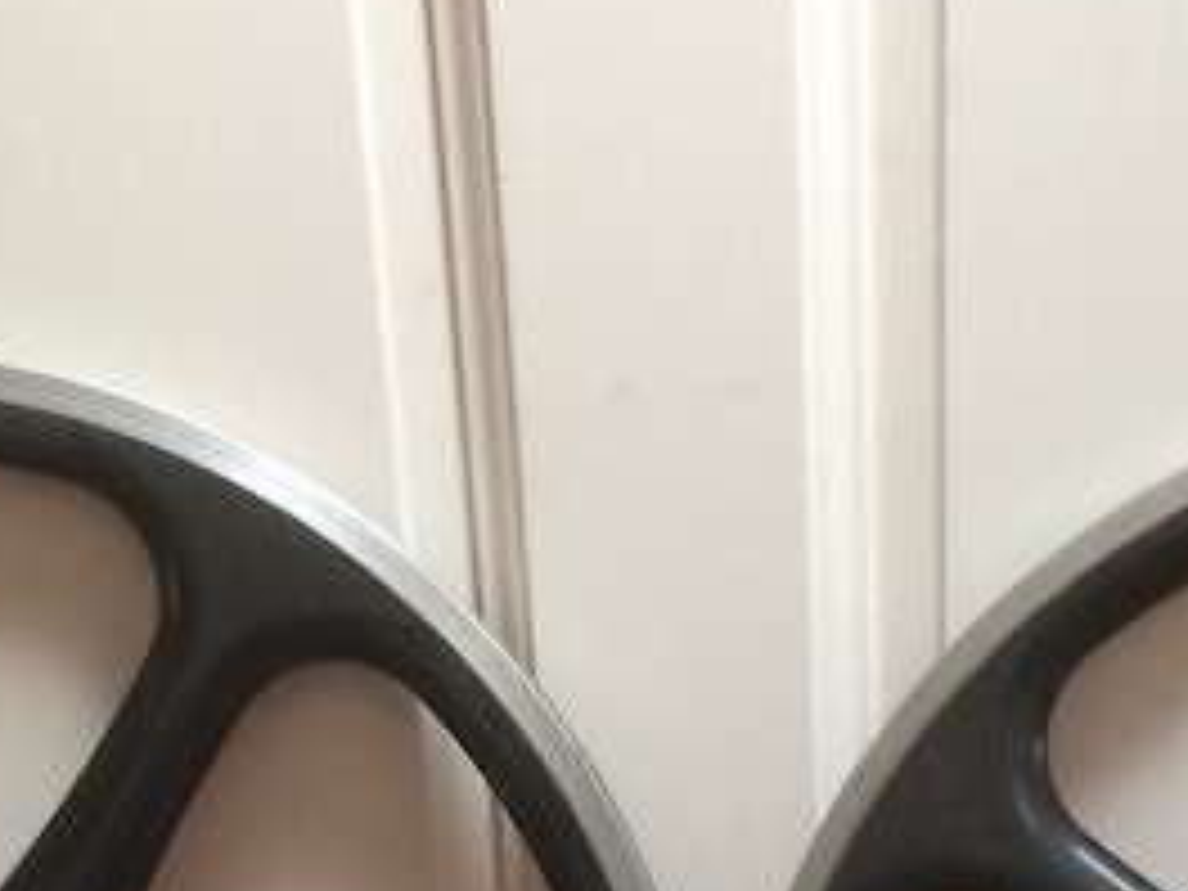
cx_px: 796
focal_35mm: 88
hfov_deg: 22.2
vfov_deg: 15.8
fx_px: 3020
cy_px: 1215
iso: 40
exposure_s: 1/30
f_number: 2.2
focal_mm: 4.15
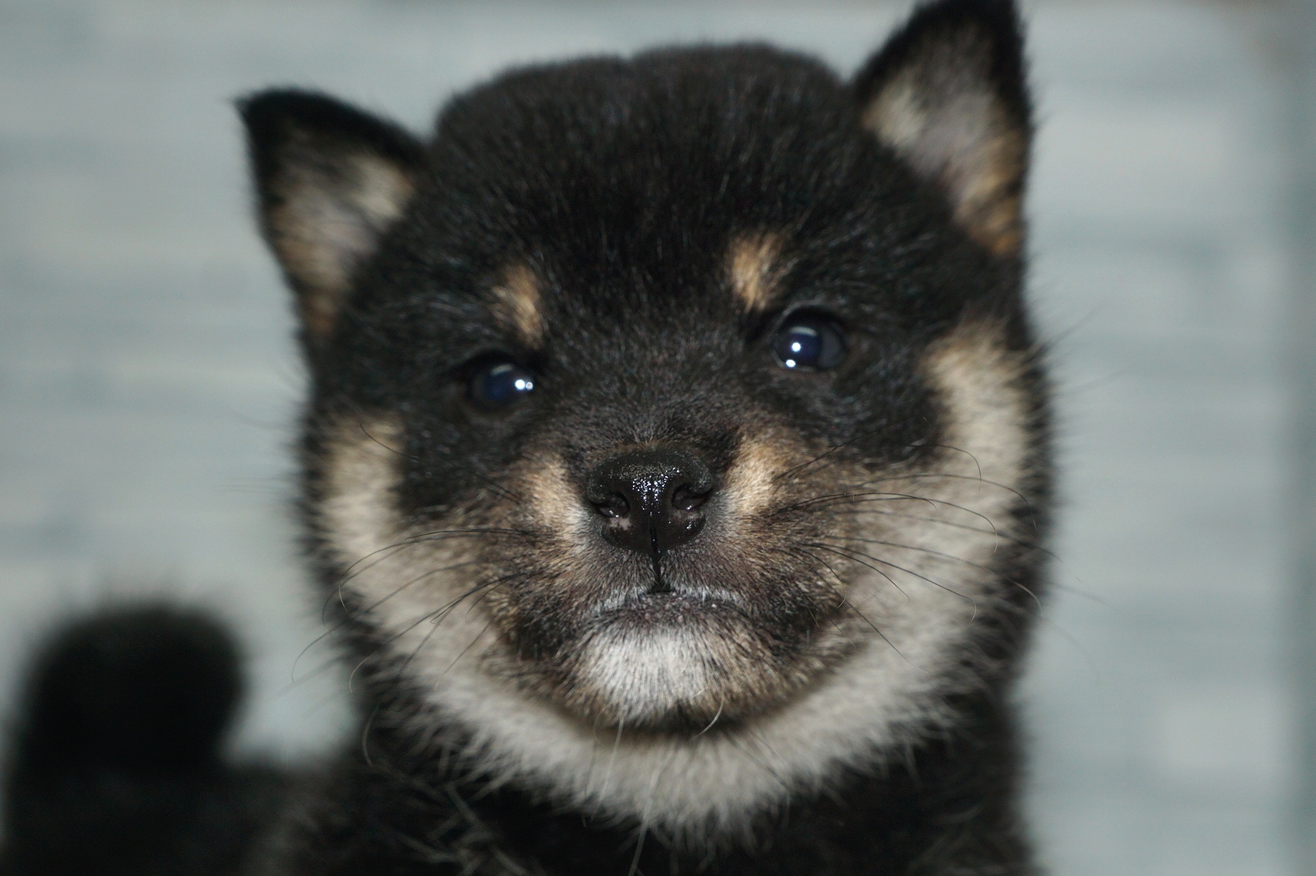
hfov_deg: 25.7
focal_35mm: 79
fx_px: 2887
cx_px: 671
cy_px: 415
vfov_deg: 17.3
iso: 100
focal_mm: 50
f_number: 5.6
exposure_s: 1/160
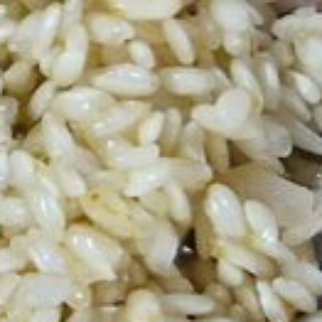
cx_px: -423
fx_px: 1673
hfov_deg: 9.8
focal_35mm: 159
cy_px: 118
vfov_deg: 11.0
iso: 250
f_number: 1.8
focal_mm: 5.4
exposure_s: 1/100
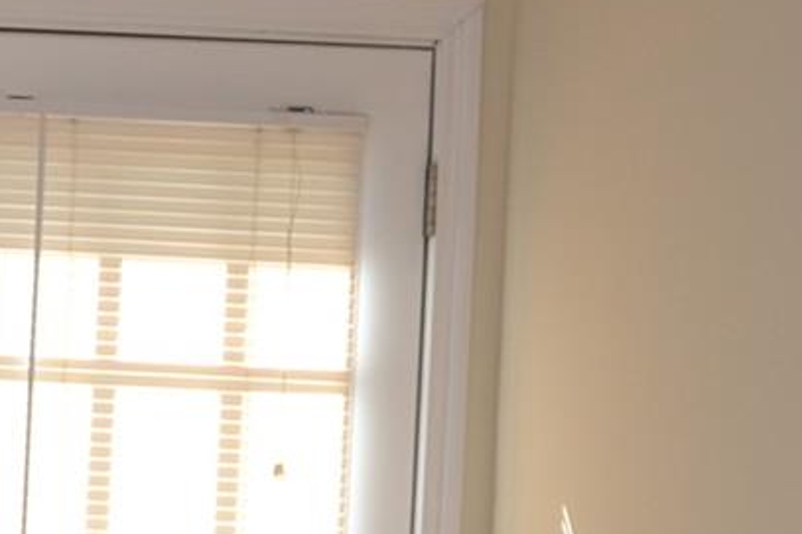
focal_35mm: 151
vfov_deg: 9.1
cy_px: 375
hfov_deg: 12.8
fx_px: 3362
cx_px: -445
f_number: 5.6
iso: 400
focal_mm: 20
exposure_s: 1/100
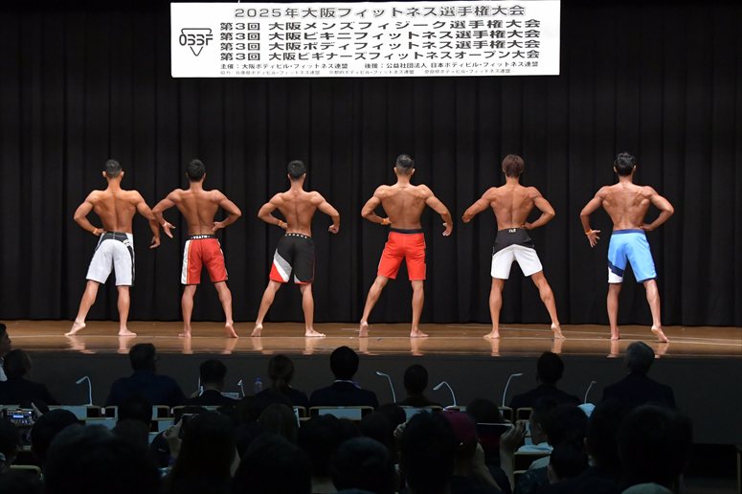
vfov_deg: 14.7
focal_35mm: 93
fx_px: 1916
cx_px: 371
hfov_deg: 21.9
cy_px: 247
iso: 6400
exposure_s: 1/400
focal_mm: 62
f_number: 5.6
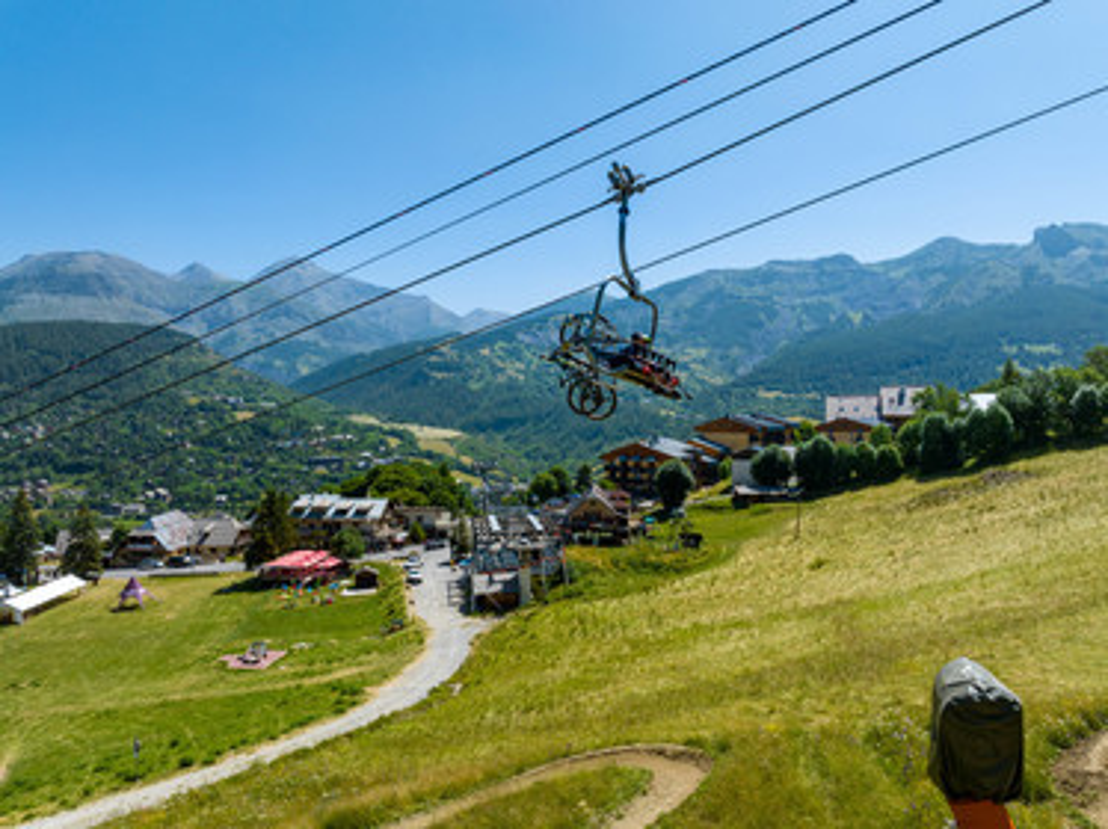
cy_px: 414
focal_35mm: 24
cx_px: 554
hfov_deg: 71.6
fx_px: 768
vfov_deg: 56.8
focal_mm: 12.3
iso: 100
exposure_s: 1/200
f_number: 9
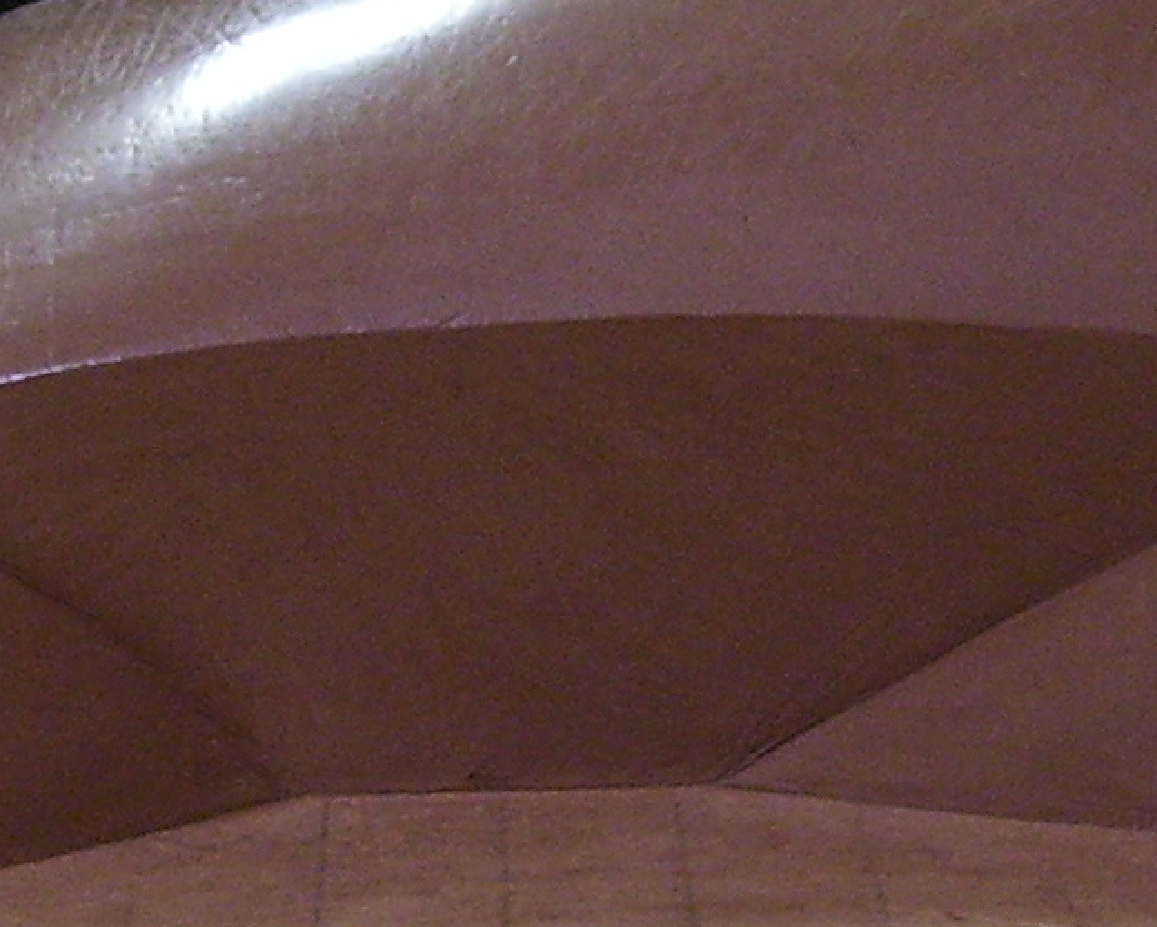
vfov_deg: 10.6
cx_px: 570
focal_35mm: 146
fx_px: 5001
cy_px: 324
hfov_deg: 13.2
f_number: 2.7
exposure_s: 1/8
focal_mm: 6
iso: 160
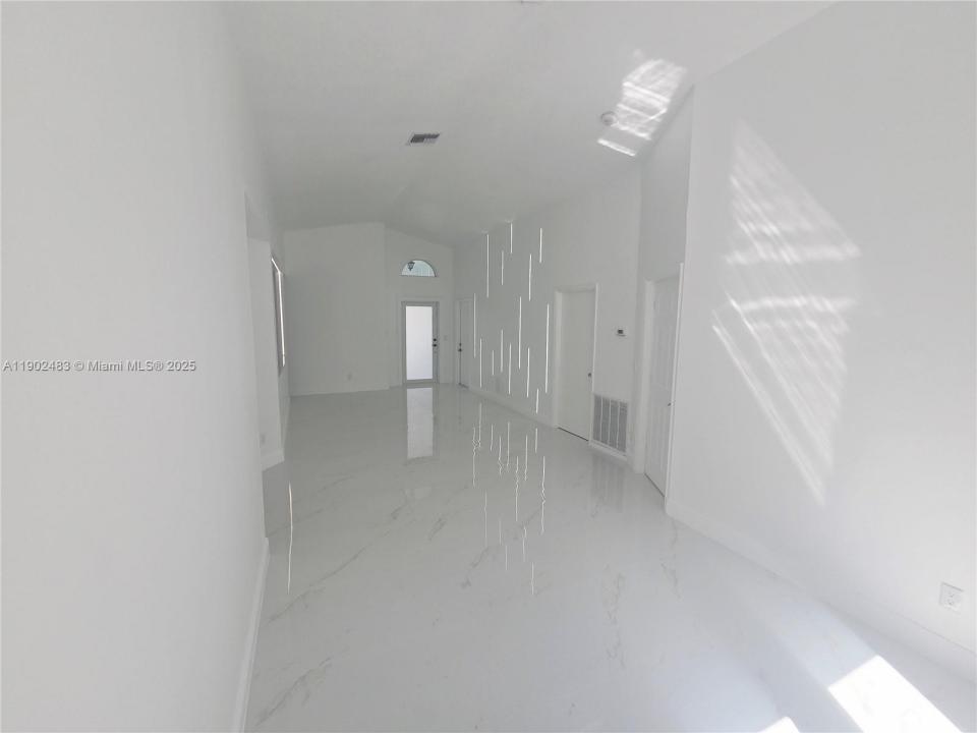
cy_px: 366
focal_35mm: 13
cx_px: 488
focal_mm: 2.2
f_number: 2.2
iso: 160
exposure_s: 1/2000
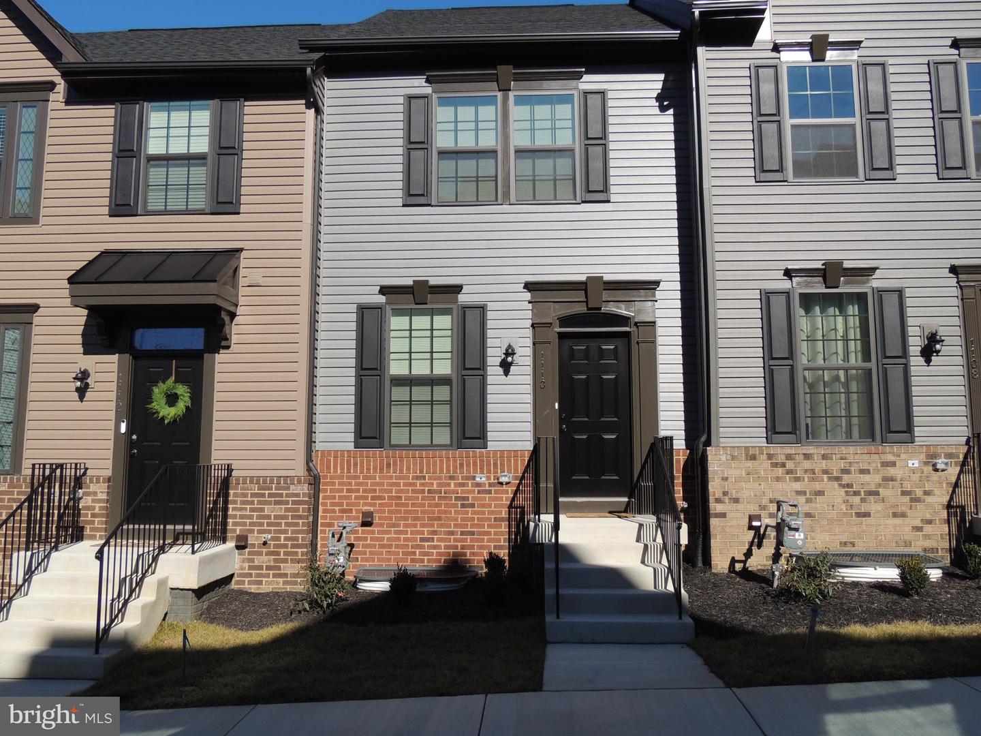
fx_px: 850
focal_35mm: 30
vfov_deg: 46.8
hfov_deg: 60.0
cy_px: 368
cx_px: 490
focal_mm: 5.3
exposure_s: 1/1250
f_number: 3.5
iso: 100
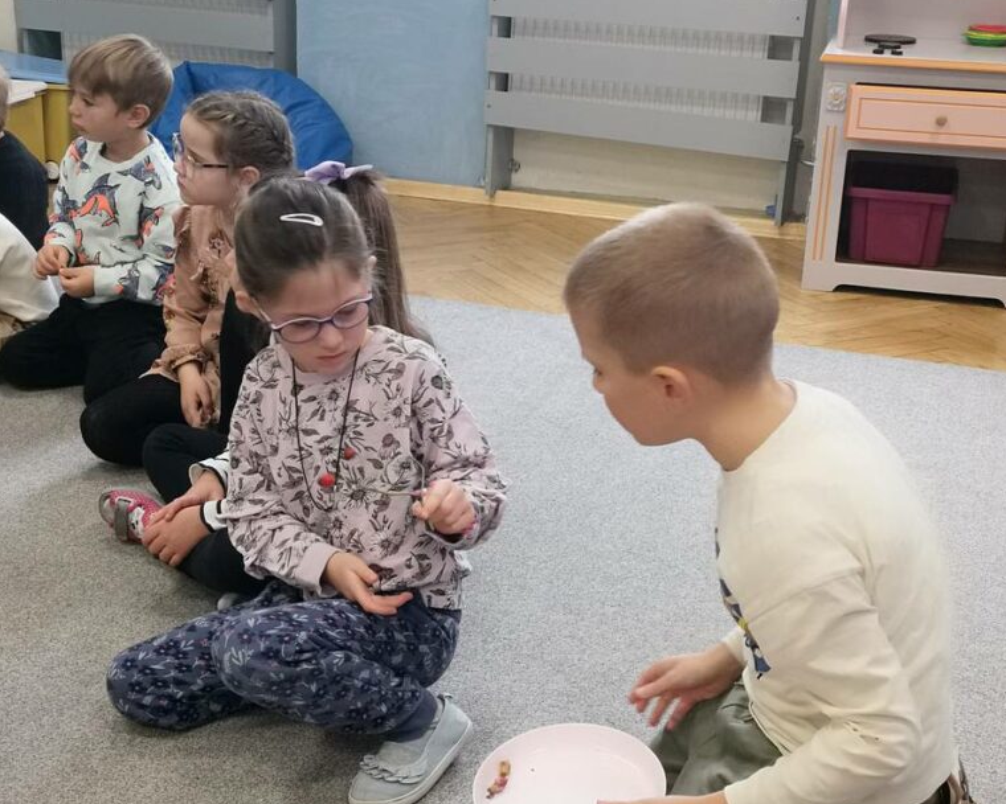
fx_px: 1489
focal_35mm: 50
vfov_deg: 30.2
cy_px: 438
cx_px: 504
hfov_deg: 37.3
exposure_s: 1/100
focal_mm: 5.58
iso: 200
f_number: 1.8
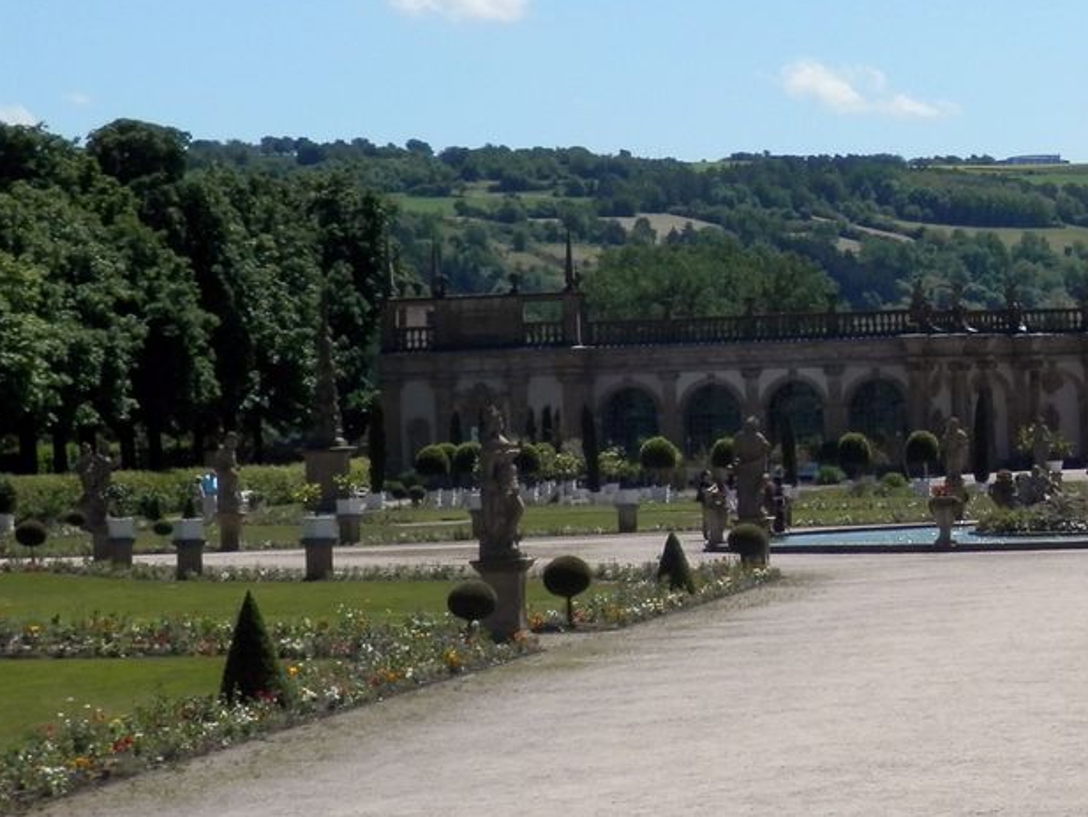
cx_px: 1204
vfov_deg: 11.7
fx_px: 3992
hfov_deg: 15.1
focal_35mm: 127
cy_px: 371
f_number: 11.2
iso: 80
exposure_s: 1/160
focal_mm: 8.9
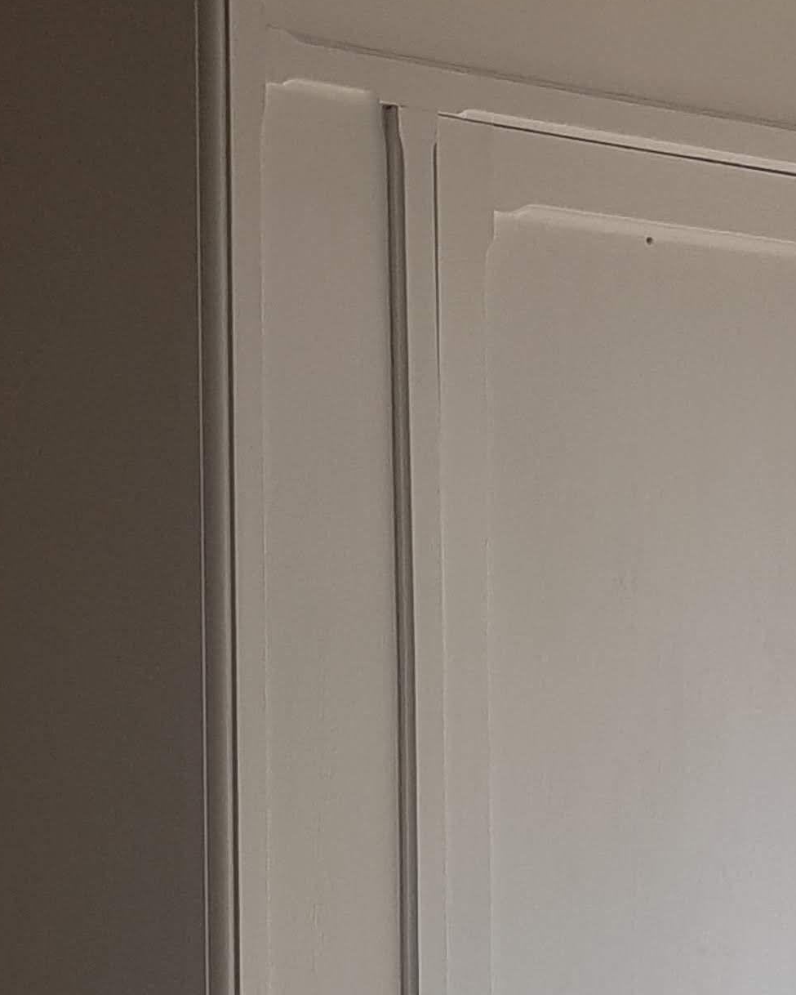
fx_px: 2473
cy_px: 1067
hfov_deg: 18.1
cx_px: 167
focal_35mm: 84
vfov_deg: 21.7
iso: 50
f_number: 1.7
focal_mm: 4.2
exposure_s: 1/196
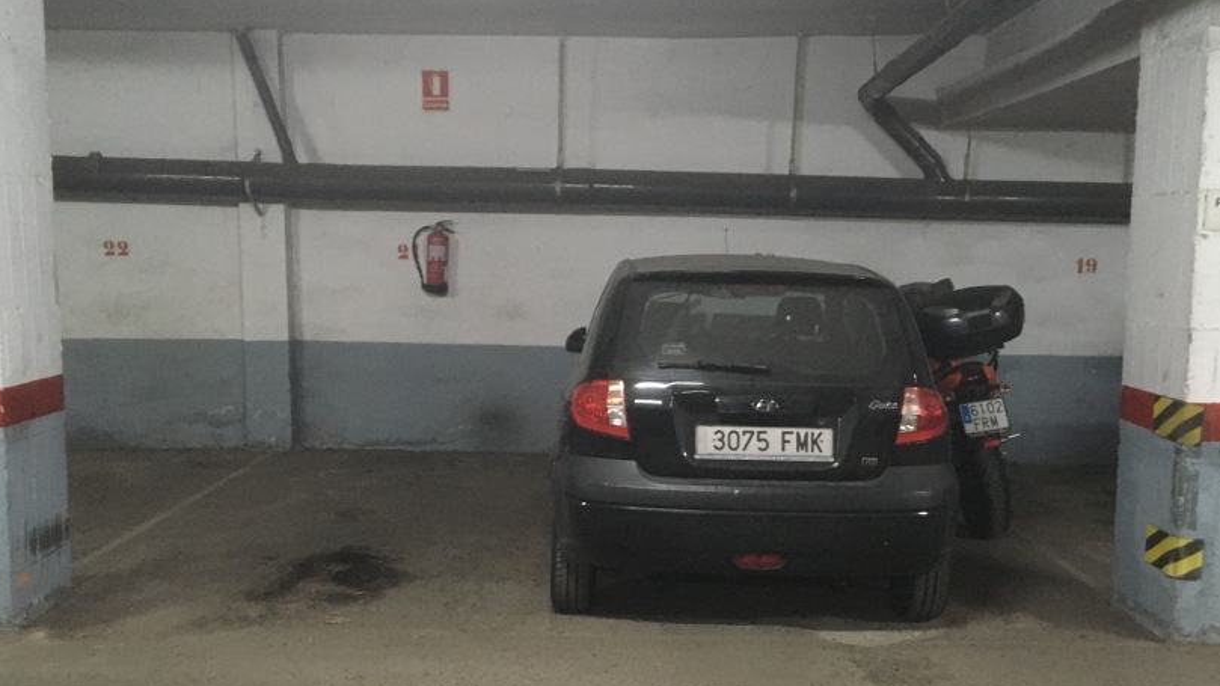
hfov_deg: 50.5
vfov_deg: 29.6
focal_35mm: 40
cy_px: 404
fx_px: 1294
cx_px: 627
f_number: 2.2
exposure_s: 1/17
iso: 400
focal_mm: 4.15
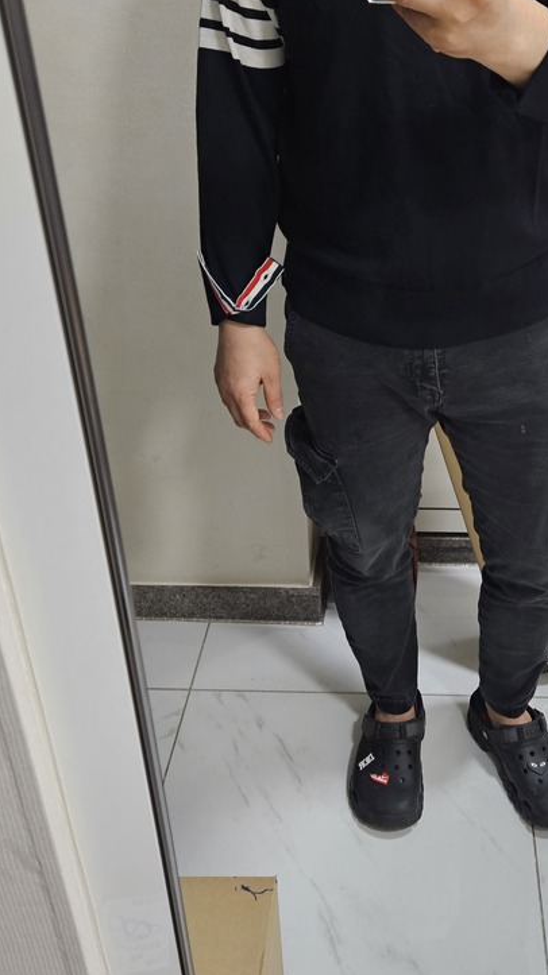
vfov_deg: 53.8
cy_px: 405
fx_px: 957
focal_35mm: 37
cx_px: 424
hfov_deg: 31.3
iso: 640
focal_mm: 5.4
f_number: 1.8
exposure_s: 1/60
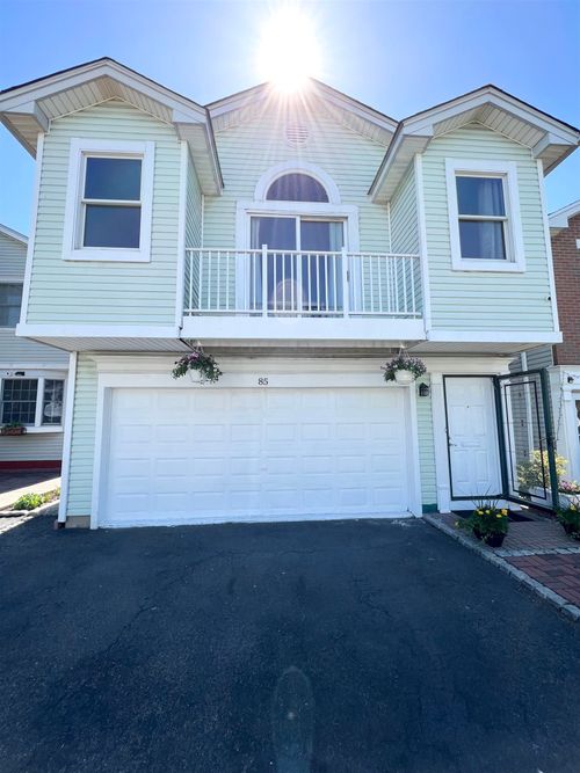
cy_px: 386
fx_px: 291
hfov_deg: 89.9
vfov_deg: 106.2
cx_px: 290
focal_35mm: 13
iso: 32
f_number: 1.8
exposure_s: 1/708
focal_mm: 1.57
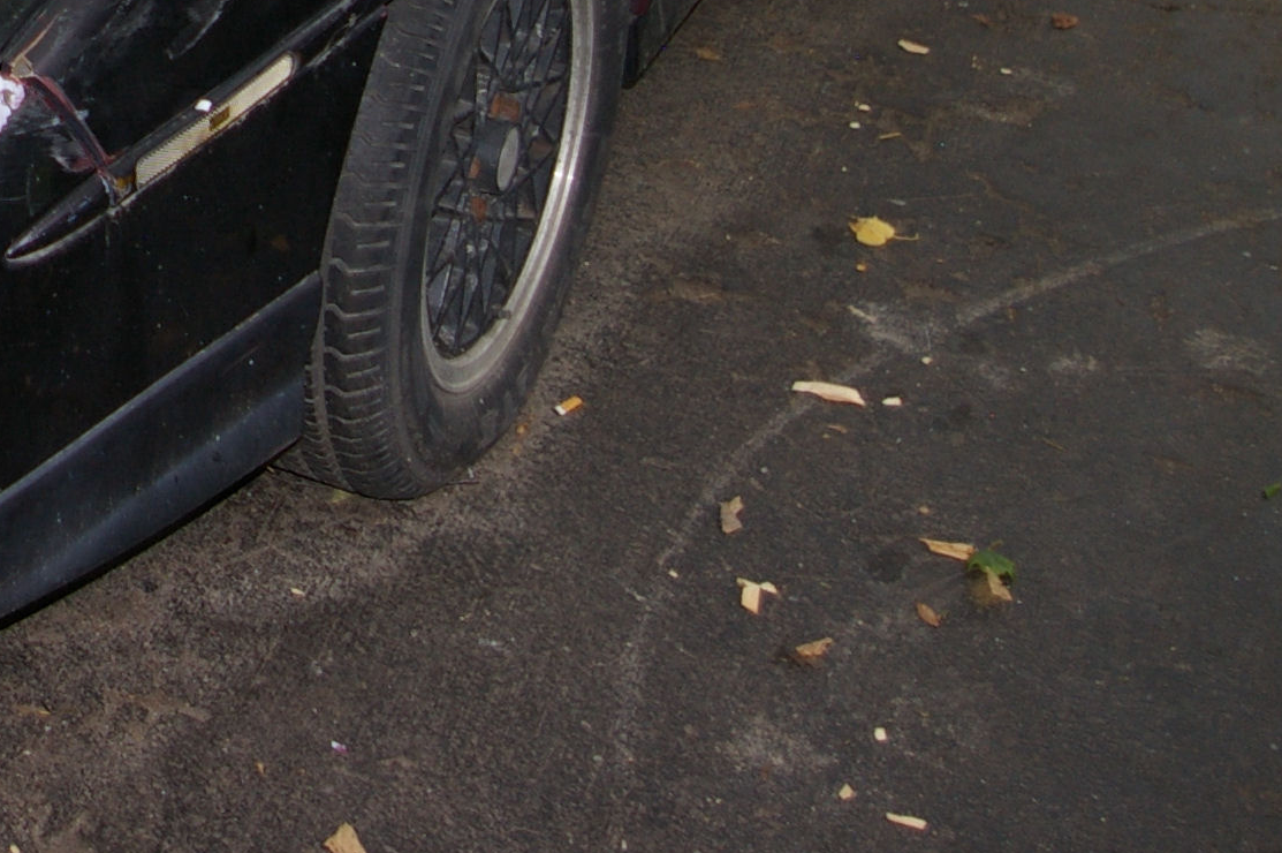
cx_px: -71
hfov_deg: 25.9
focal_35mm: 73
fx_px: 2597
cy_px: -239
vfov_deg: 17.5
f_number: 3.5
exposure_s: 1/30
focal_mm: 18
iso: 200
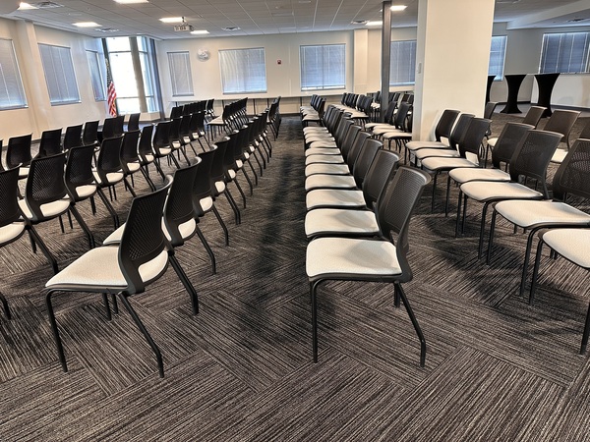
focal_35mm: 24
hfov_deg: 71.6
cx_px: 295
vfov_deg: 56.8
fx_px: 409
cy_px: 221
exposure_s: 1/60
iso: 250
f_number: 1.78
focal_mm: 6.86
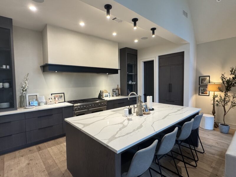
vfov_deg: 85.7
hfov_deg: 102.1
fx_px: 95
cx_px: 118
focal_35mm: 14
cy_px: 88
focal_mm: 2.22
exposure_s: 1/120
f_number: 2.2
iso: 250
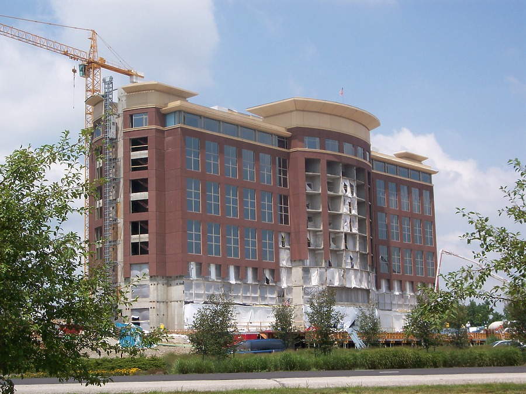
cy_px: 197
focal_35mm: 63
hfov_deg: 30.7
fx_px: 957
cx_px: 263
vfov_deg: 23.3
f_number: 5.6
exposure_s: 1/500
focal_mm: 13.3
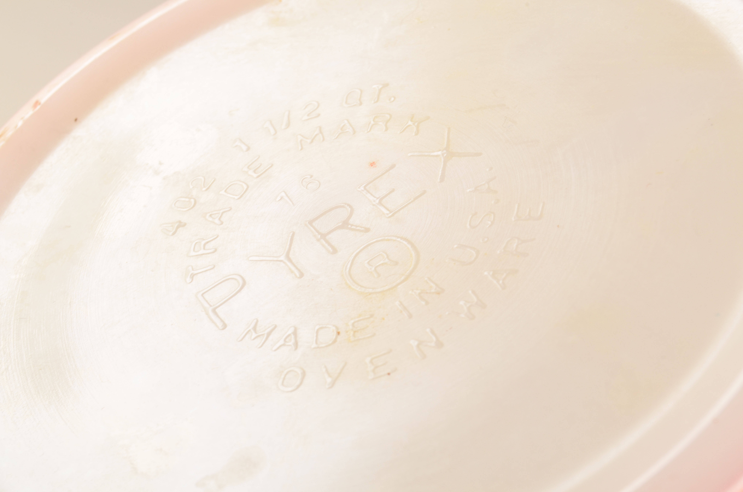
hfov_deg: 24.7
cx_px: 372
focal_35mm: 82
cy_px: 246
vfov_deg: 16.5
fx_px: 1699
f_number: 20
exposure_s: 1/160
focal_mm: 55
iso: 200
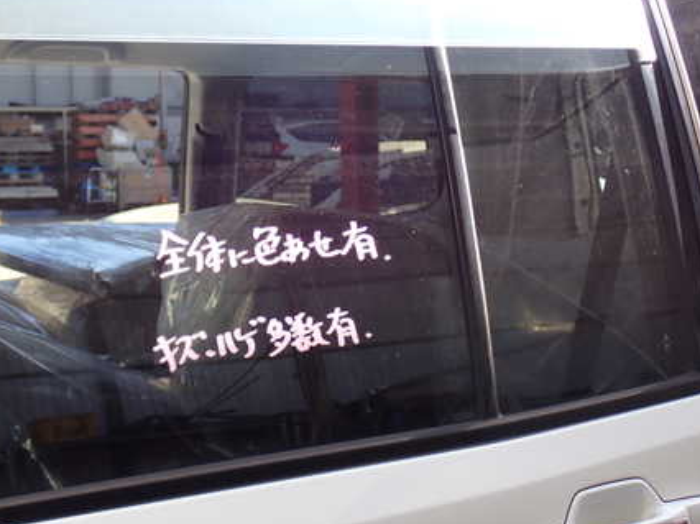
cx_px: 292
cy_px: 230
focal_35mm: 62
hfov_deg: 31.2
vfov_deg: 23.6
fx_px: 1253
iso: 100
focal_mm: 7.84
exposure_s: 1/80
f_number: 2.9
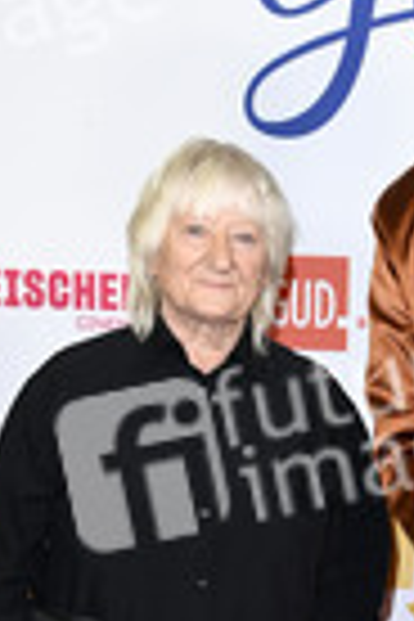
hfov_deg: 11.1
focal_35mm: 122
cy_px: 670
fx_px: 2104
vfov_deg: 16.3
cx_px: 418
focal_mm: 42
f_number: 5.6
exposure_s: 1/200
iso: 640
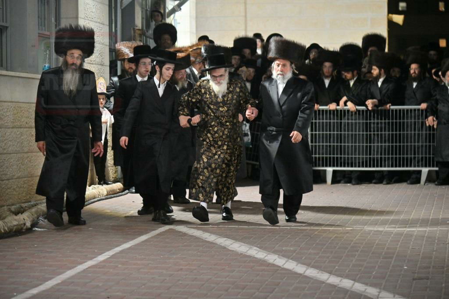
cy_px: 150
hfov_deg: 17.1
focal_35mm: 120
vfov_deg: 11.4
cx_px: 224
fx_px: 1497
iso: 1600
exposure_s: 1/160
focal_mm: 120
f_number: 4
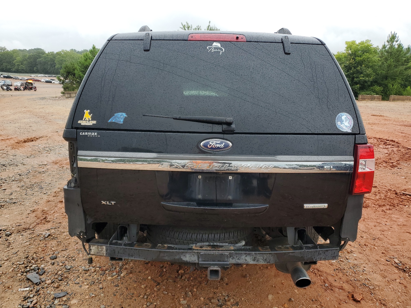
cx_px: 206
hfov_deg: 67.3
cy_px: 154
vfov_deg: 53.1
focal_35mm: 26
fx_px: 309
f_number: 1.5
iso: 50
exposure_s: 1/222
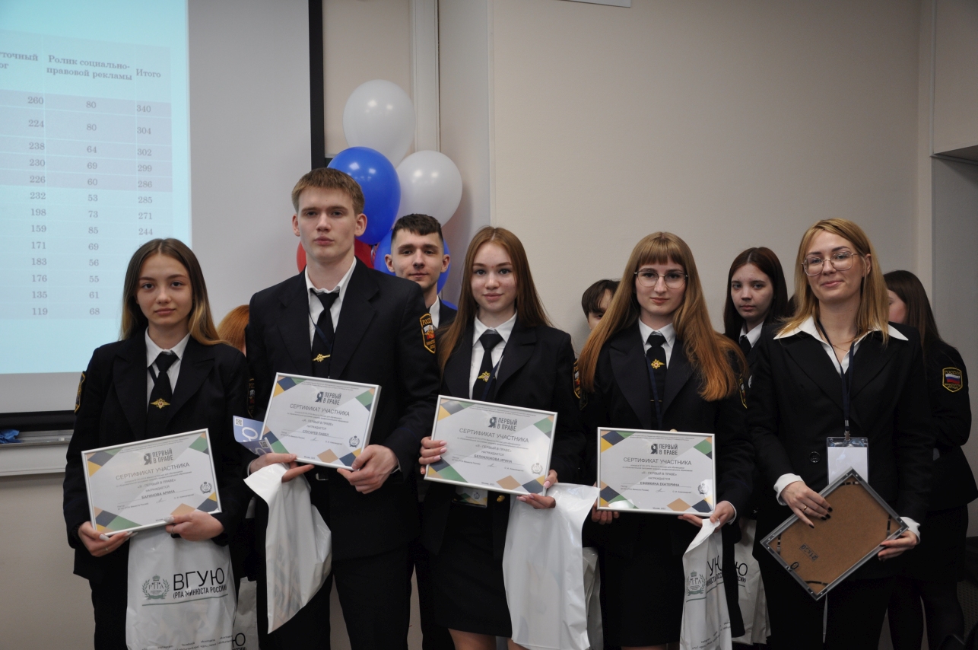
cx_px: 489
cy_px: 325
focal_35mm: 38
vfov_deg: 35.4
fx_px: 1017
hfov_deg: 51.3
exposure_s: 1/60
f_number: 4
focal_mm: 25
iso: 400
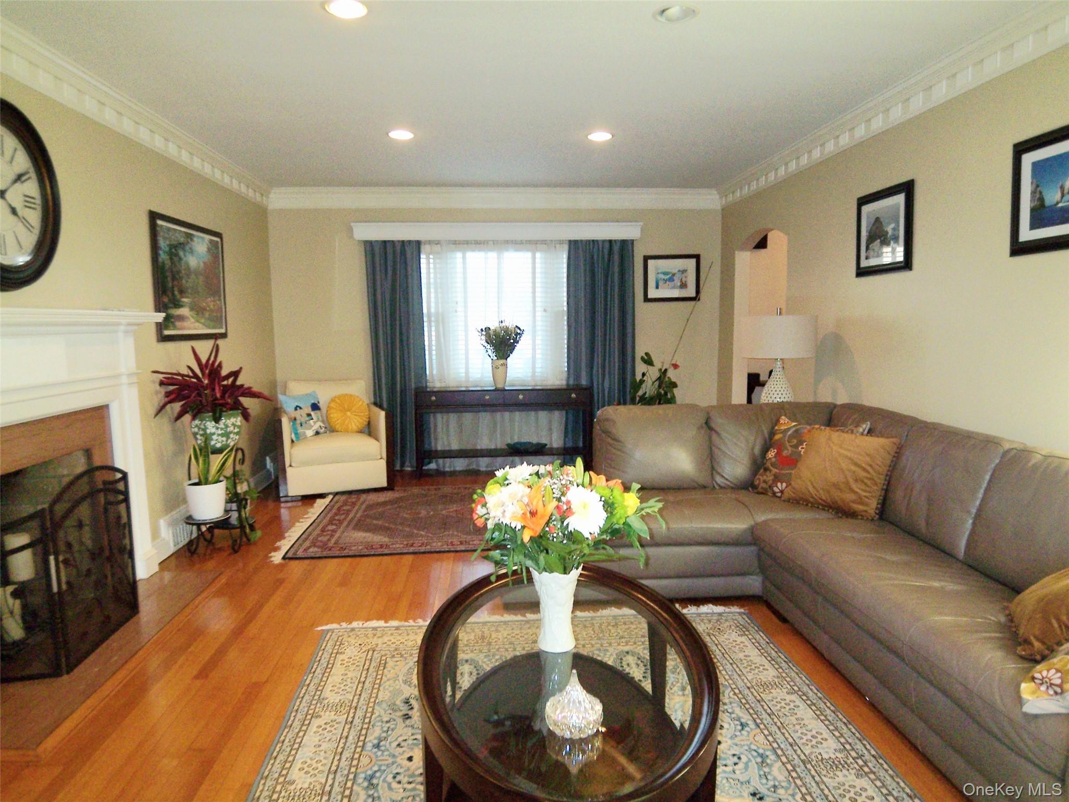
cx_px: 534
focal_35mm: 23
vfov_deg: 58.9
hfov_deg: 73.9
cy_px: 401
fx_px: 710
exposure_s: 1/30
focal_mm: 3.8
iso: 125
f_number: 2.8
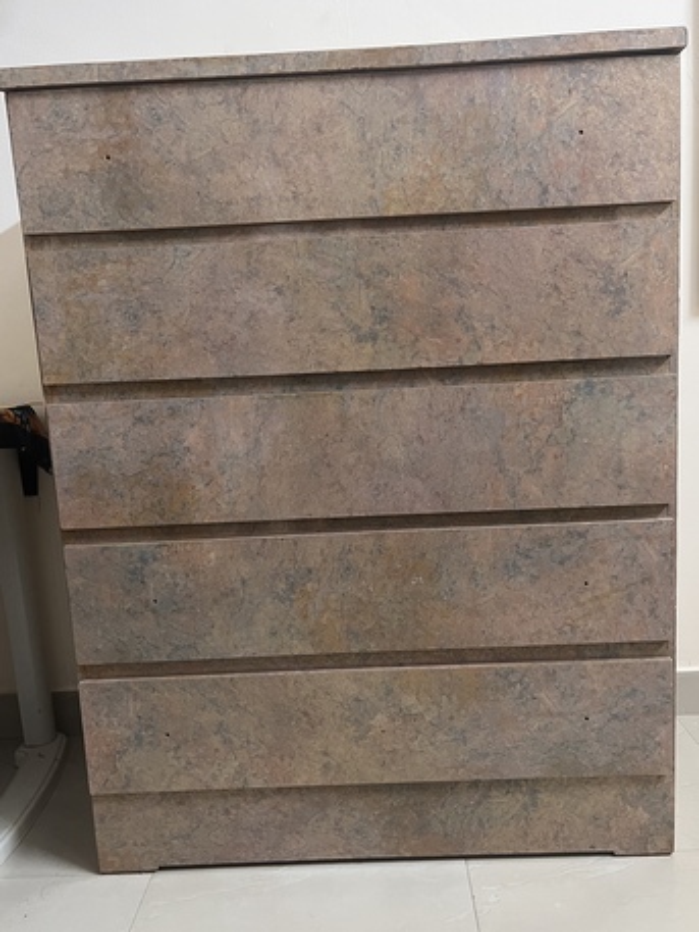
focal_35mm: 26
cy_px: 466
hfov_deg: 53.1
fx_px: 700
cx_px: 350
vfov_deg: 67.3
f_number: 1.6
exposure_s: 1/50
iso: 160
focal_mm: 5.1
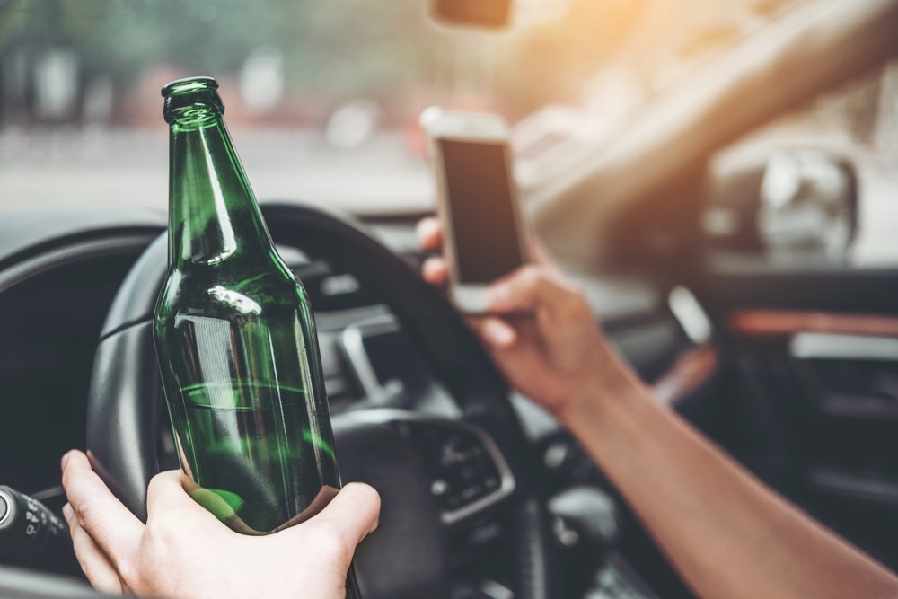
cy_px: 300
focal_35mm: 53
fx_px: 1322
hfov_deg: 37.5
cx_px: 449
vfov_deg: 25.5
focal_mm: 35
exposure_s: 1/1000
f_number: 2
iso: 200
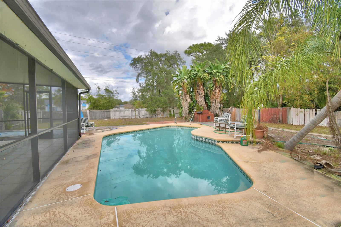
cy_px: 114
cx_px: 170
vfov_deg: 77.3
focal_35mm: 15
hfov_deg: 100.4
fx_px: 142
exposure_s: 1/250
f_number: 9
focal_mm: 10
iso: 100
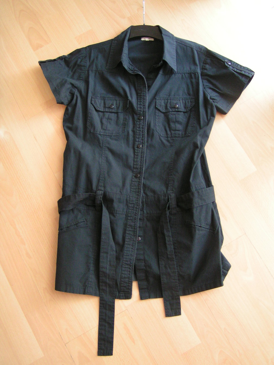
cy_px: 182
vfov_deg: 49.0
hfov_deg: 37.7
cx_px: 137
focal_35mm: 38
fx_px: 401
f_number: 2.8
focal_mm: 5.8
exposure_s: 1/25
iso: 200
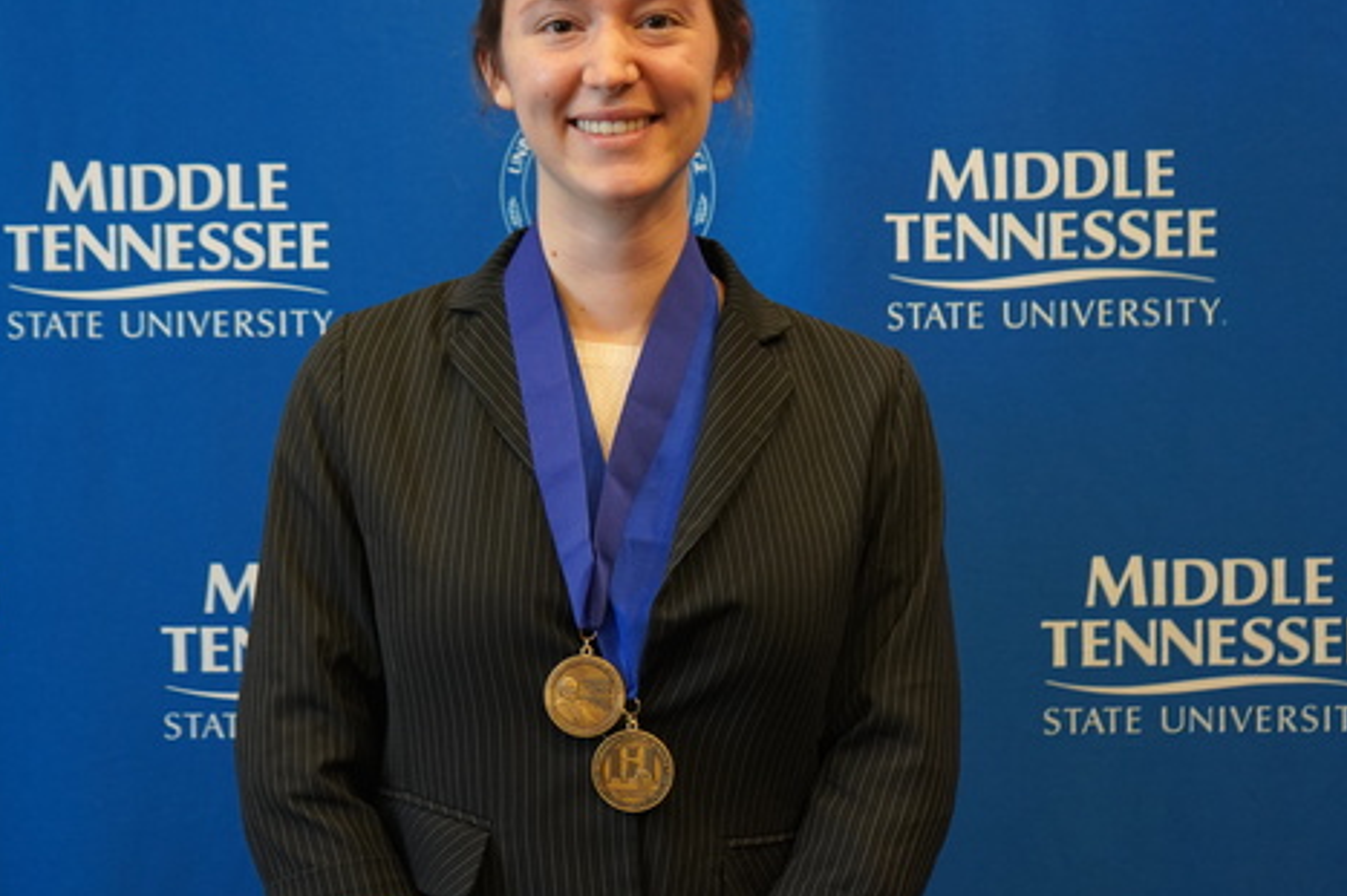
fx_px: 2356
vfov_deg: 21.5
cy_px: 357
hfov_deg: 31.9
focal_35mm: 63
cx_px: 603
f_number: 4.5
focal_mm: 49
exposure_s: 1/160
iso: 2500
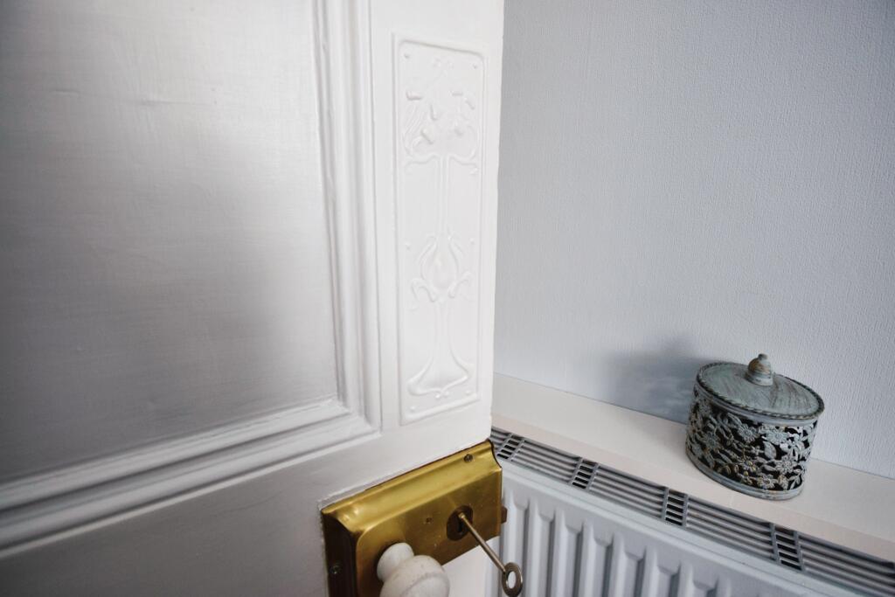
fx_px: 373
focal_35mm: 15
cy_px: 298
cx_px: 448
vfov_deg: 77.3
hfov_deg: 100.4
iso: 560
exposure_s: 1/60
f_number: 4
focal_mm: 10
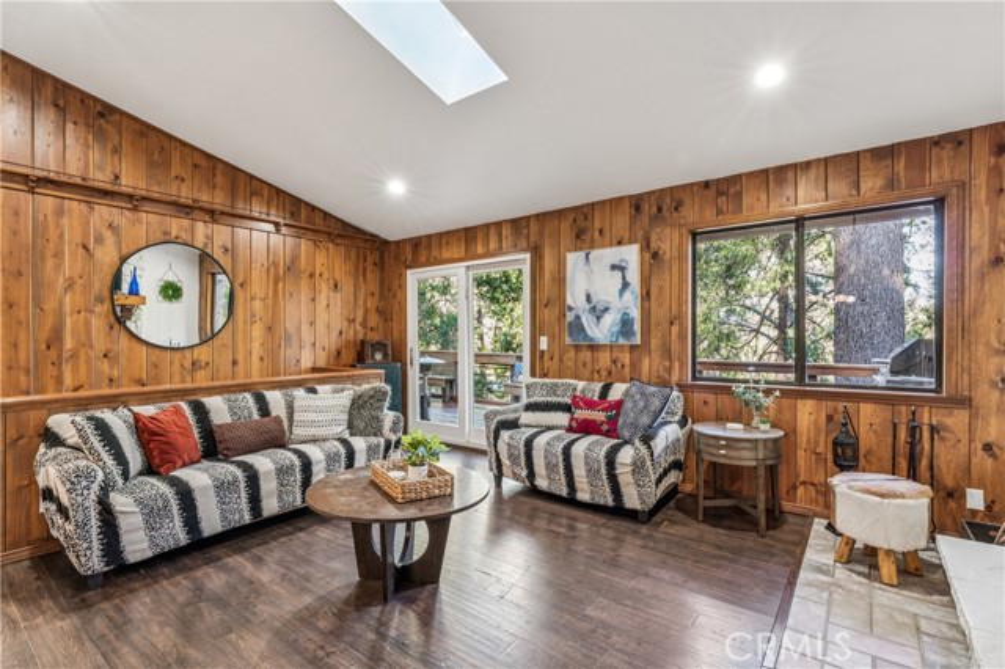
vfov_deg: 71.0
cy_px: 334
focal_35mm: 17
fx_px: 469
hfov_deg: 94.0
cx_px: 502
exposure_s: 2.5
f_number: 13
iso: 100
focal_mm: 16.8
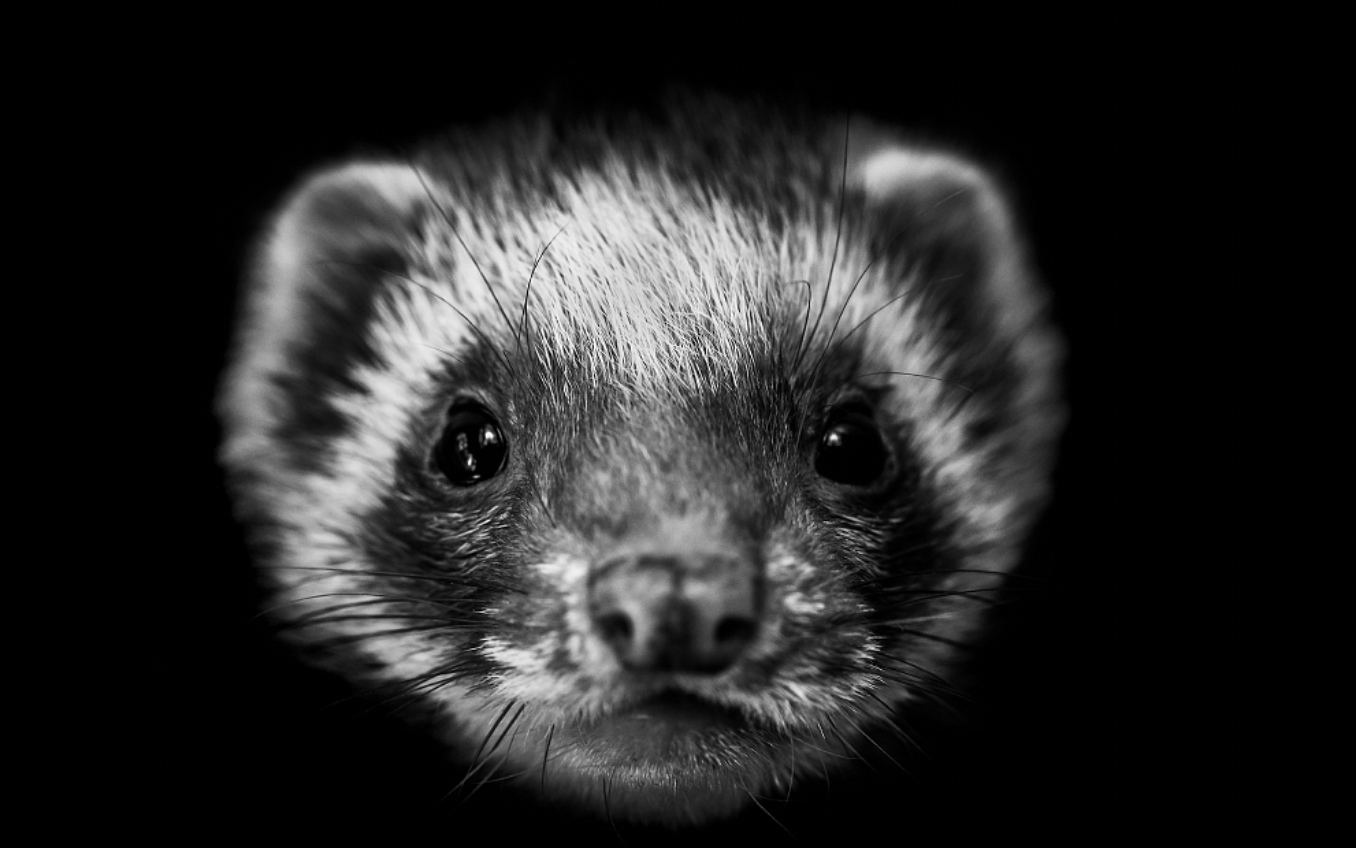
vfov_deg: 18.1
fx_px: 2662
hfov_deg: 28.6
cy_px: 454
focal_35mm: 72
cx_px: 683
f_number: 5.6
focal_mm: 70
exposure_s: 1/80
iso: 720
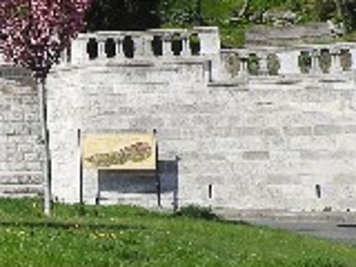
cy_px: 16
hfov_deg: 13.8
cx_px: -363
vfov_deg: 12.2
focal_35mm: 120
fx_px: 1234
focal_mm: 4.3
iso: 100
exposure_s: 1/1600
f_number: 3.3
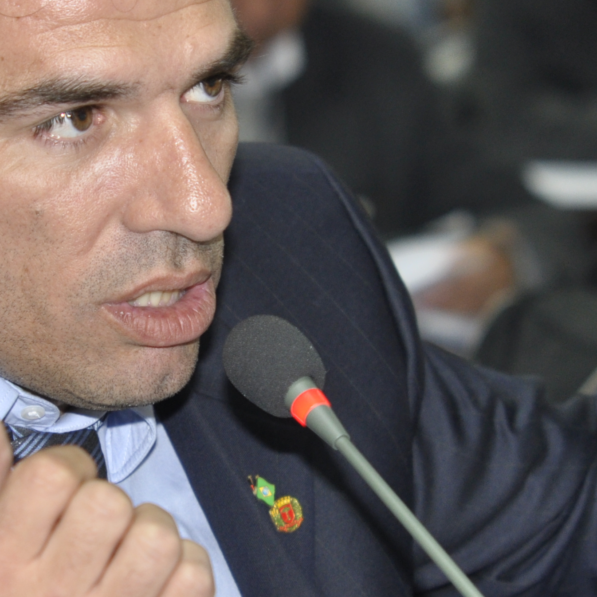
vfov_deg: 6.2
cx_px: 197
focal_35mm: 284
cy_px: 308
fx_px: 5541
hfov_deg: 6.2
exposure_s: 1/50
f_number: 2.8
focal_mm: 70
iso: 400
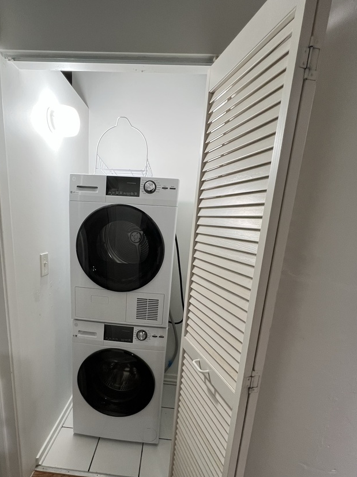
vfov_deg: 90.2
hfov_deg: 74.3
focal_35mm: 17
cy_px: 279
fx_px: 234
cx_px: 153
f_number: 1.8
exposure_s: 1/99
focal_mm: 1.57
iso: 200
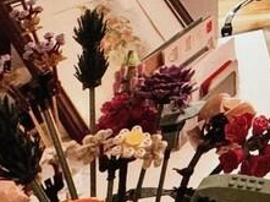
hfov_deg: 18.7
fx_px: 506
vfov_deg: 19.5
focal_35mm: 65
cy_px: -107
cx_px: 541
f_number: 2.2
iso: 160
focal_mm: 2.22
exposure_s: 1/50
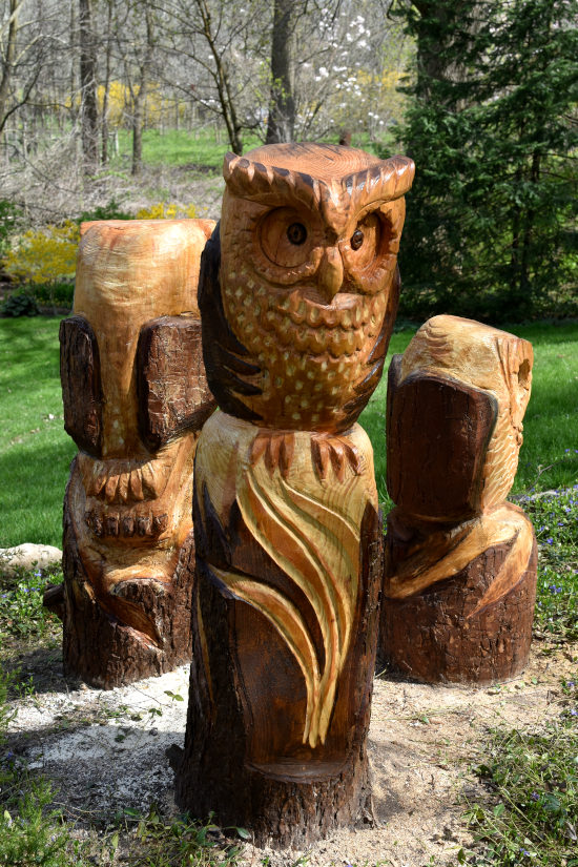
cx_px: 289
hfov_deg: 25.8
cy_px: 434
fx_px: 1264
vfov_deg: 37.9
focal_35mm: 52
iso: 220
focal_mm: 35
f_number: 8
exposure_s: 1/250
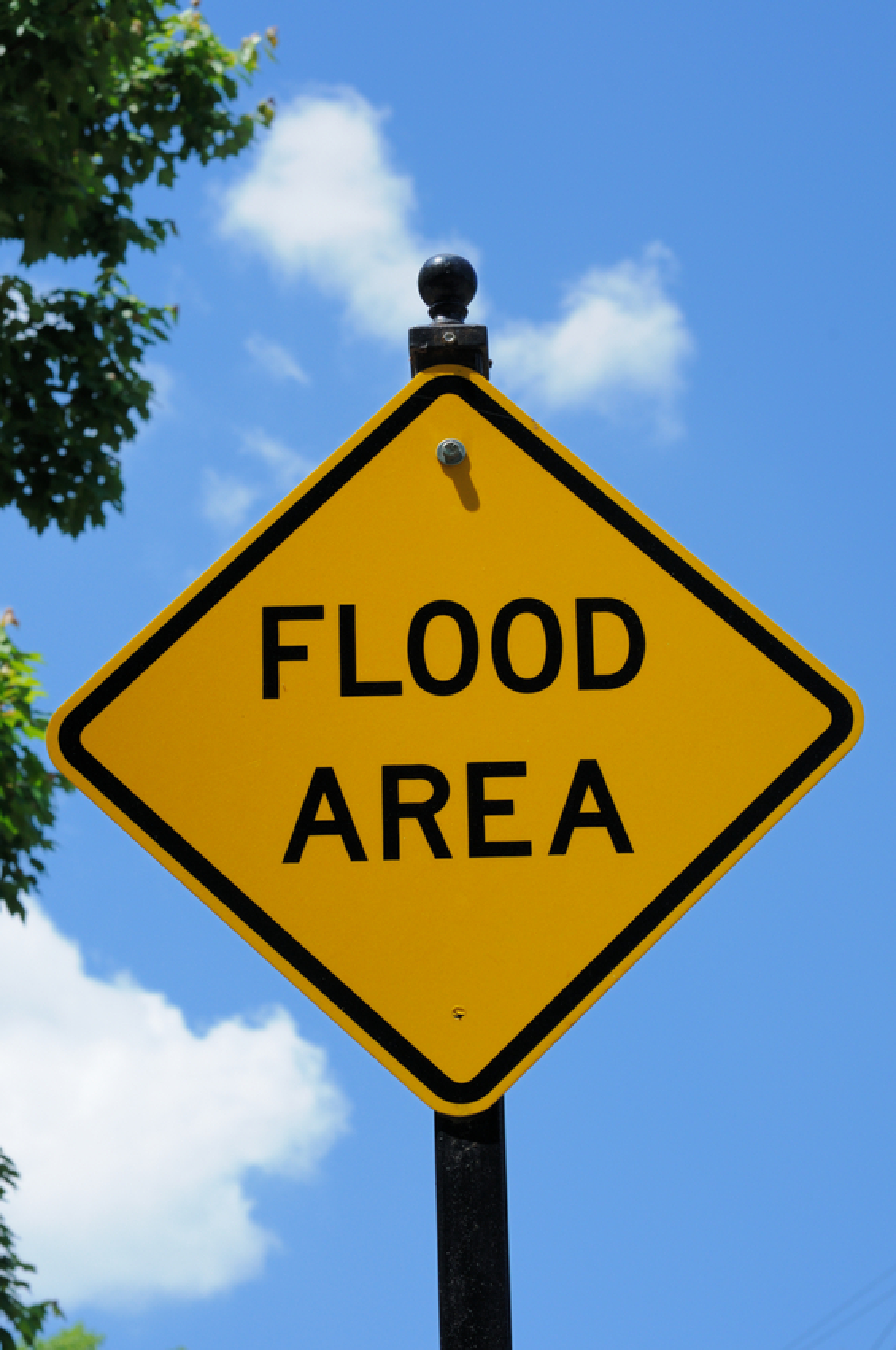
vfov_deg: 16.1
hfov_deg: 10.7
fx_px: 4775
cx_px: 448
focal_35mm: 128
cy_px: 675
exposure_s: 1/250
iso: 200
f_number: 10
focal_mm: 85
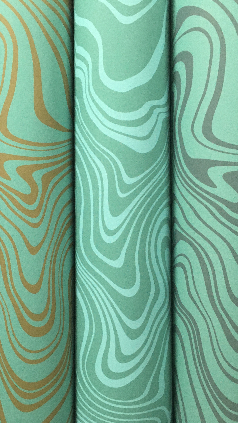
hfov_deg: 27.6
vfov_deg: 47.4
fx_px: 483
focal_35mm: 43
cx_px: 93
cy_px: 214
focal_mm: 4.15
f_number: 2.2
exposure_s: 1/33
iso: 200
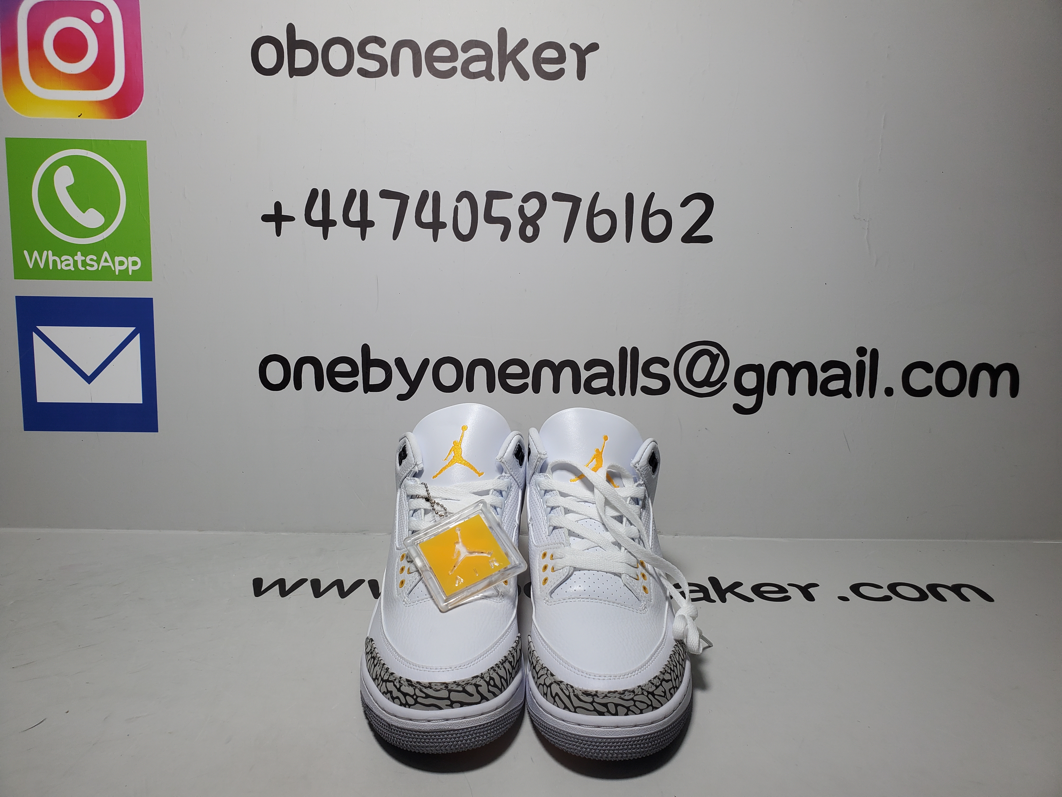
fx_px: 798
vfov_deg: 53.1
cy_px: 398
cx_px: 531
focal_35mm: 26
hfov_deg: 67.3
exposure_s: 1/317
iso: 50
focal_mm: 4.3
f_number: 2.4
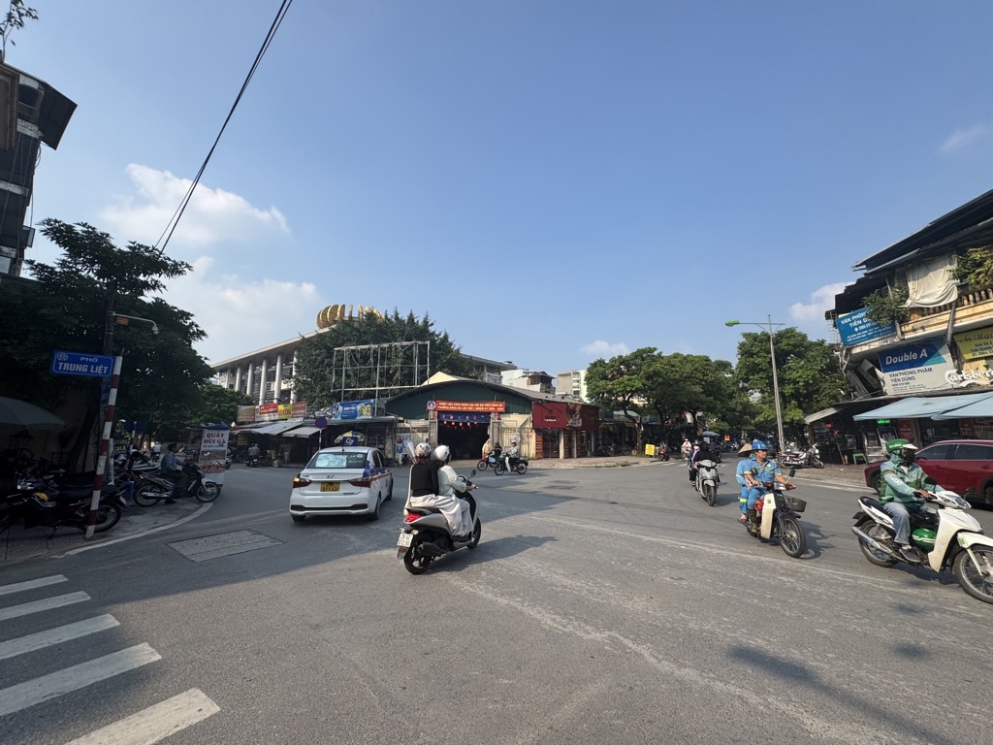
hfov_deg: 102.1
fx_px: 402
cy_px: 372
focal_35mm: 14
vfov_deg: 85.7
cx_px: 496
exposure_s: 1/1880
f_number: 2.2
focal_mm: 2.22
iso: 50
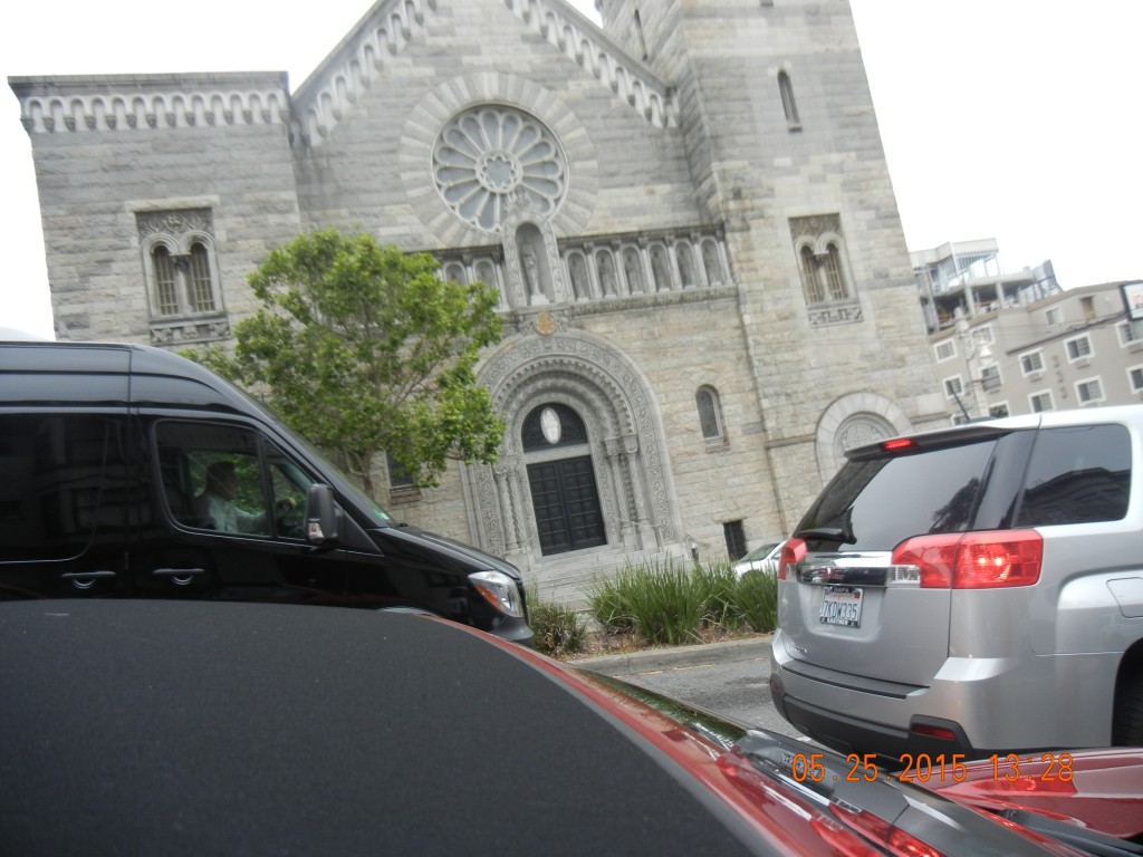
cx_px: 572
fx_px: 991
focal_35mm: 30
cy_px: 428
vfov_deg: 46.8
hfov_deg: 60.0
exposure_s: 1/440
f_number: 3.5
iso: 160
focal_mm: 5.4
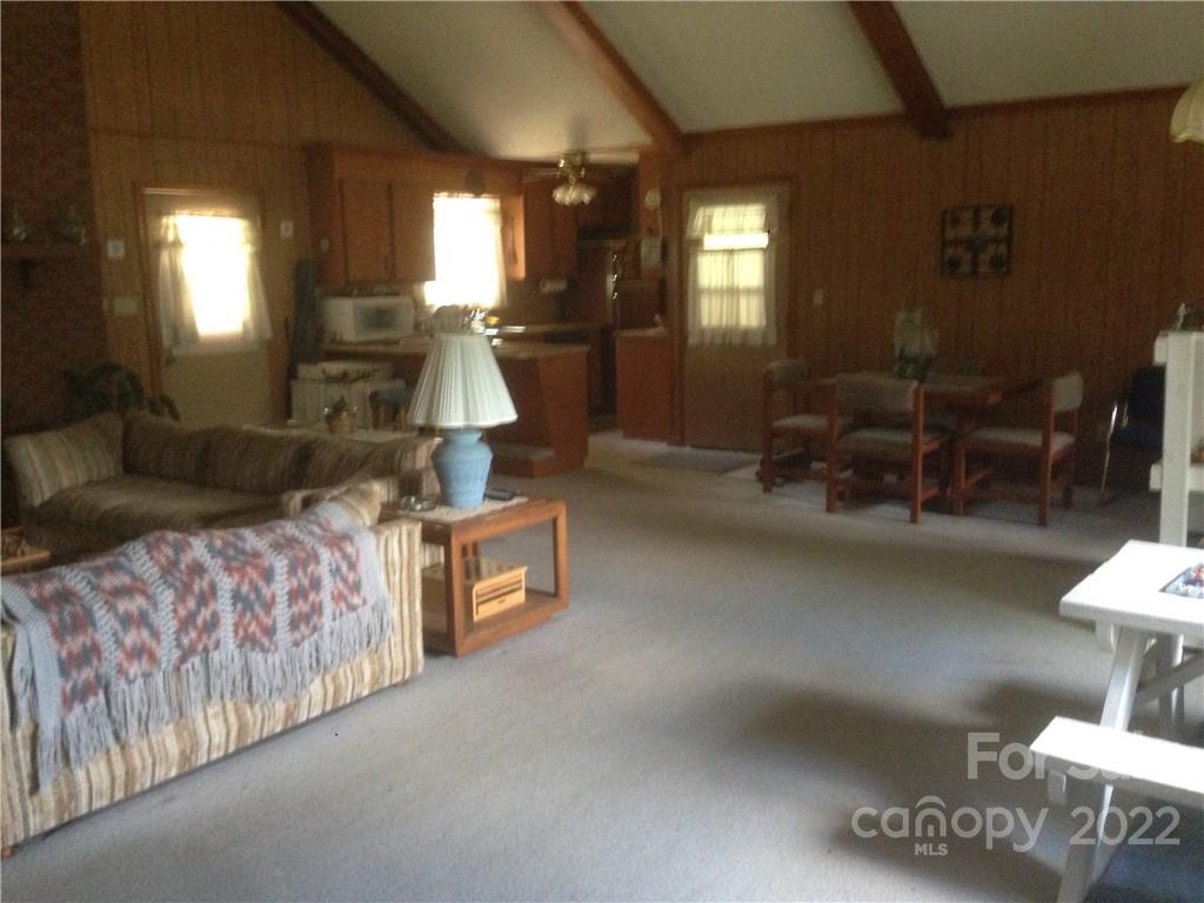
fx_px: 1148
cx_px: 602
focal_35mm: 33
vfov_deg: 42.9
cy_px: 452
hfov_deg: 55.4
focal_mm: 4.12
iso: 400
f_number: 2.4
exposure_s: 1/17
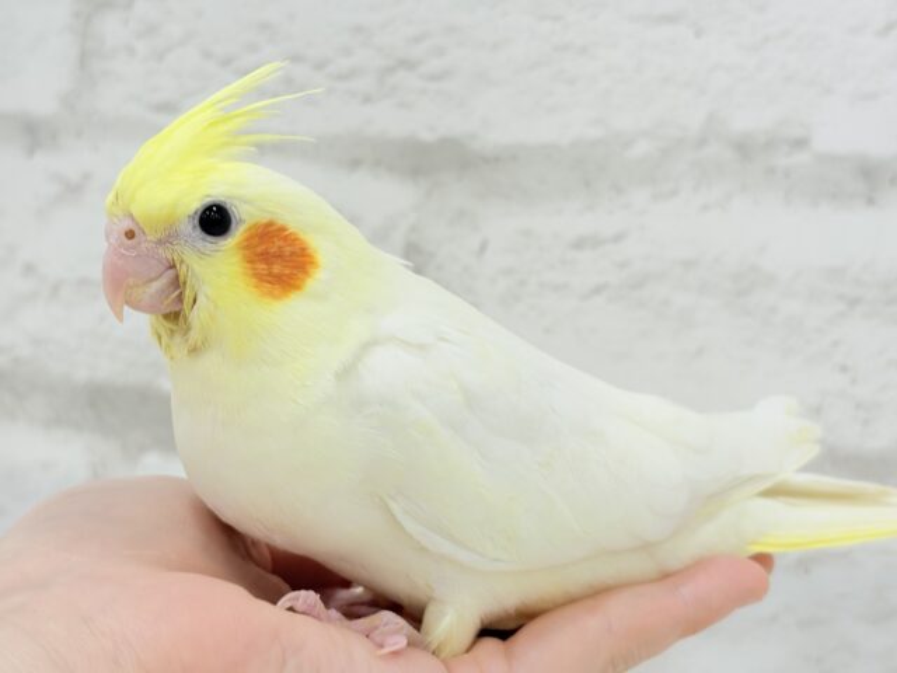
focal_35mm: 52
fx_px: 1347
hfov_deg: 36.8
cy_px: 336
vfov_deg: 28.0
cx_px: 448
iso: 32
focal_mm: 5.96
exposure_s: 1/50
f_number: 1.6
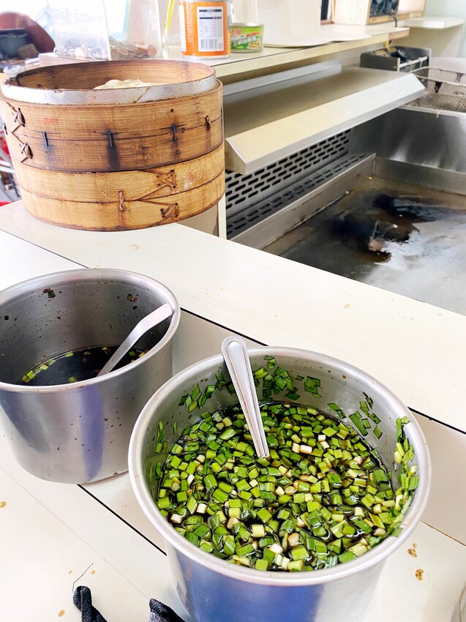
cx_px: 233
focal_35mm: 26
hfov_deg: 53.0
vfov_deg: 67.3
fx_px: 467
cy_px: 311
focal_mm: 4.25
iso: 125
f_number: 1.8
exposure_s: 1/60
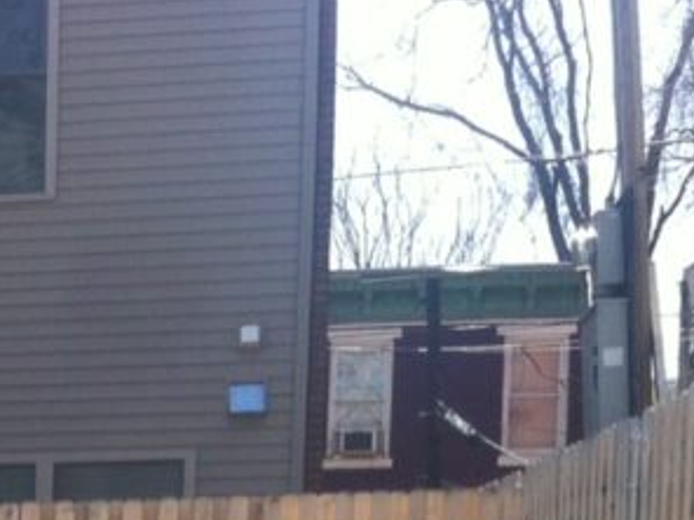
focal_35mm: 121
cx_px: -377
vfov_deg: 11.7
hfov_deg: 15.0
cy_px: 813
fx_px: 2426
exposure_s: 1/754
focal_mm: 3.85
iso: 80
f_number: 2.8
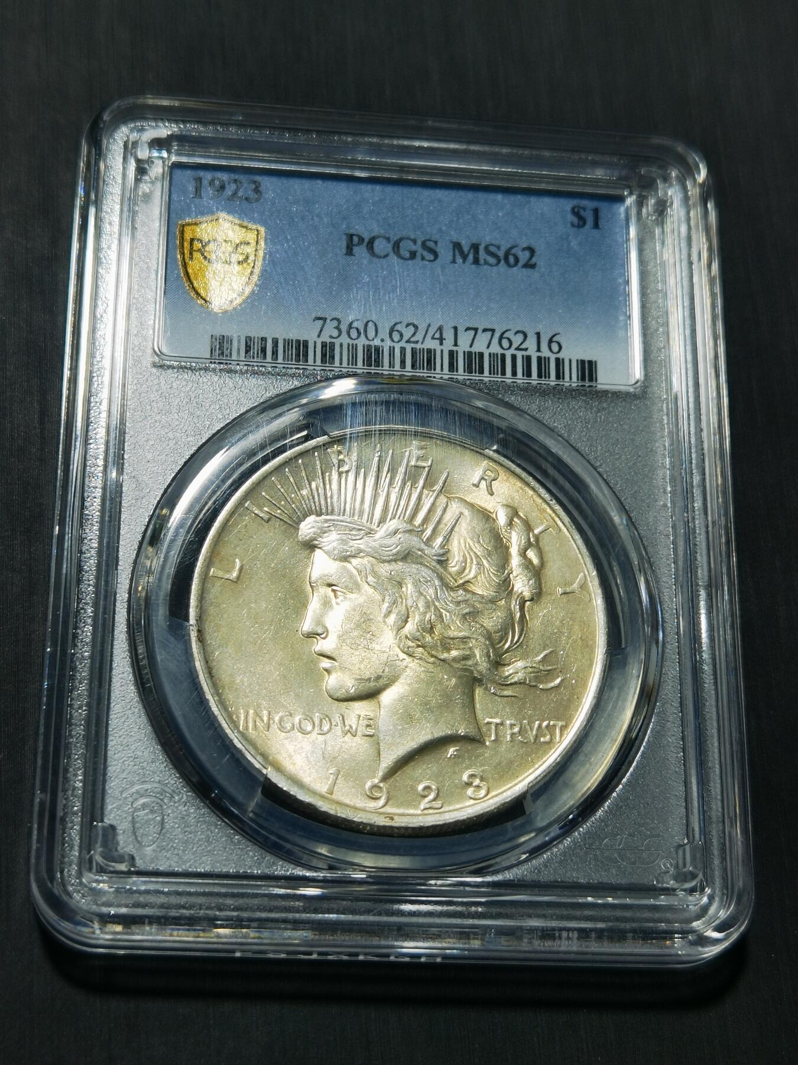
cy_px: 532
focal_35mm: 59
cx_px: 399
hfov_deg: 24.8
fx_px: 1813
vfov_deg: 32.7
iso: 50
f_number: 1.9
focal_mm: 6.67
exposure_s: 1/111
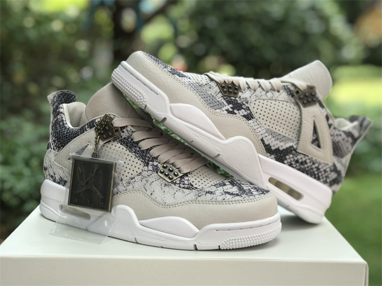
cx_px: 191
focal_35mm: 57
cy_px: 143
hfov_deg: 33.8
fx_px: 629
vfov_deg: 25.7
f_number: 2.8
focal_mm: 6.6
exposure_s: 1/154
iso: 20
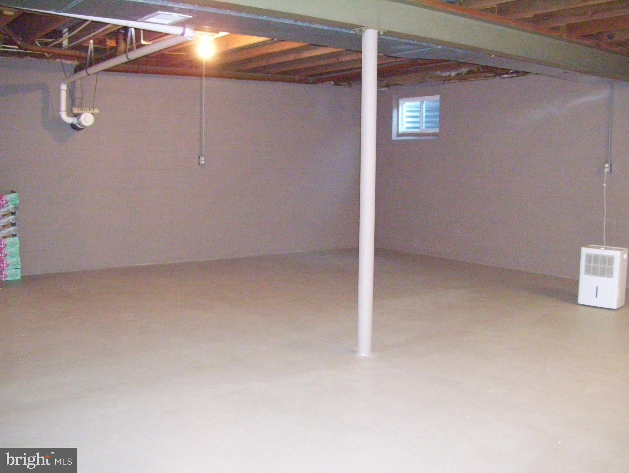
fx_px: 655
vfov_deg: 39.7
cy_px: 236
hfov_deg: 51.3
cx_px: 314
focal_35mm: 36
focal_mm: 6
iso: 1250
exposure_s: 1/60
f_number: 2.7
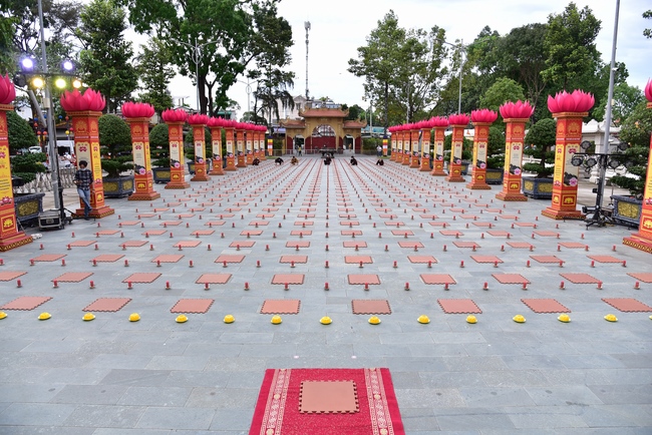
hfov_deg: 73.7
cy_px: 218
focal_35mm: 24
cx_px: 326
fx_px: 435
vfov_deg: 53.2
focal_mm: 24
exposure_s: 1/80
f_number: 5.6
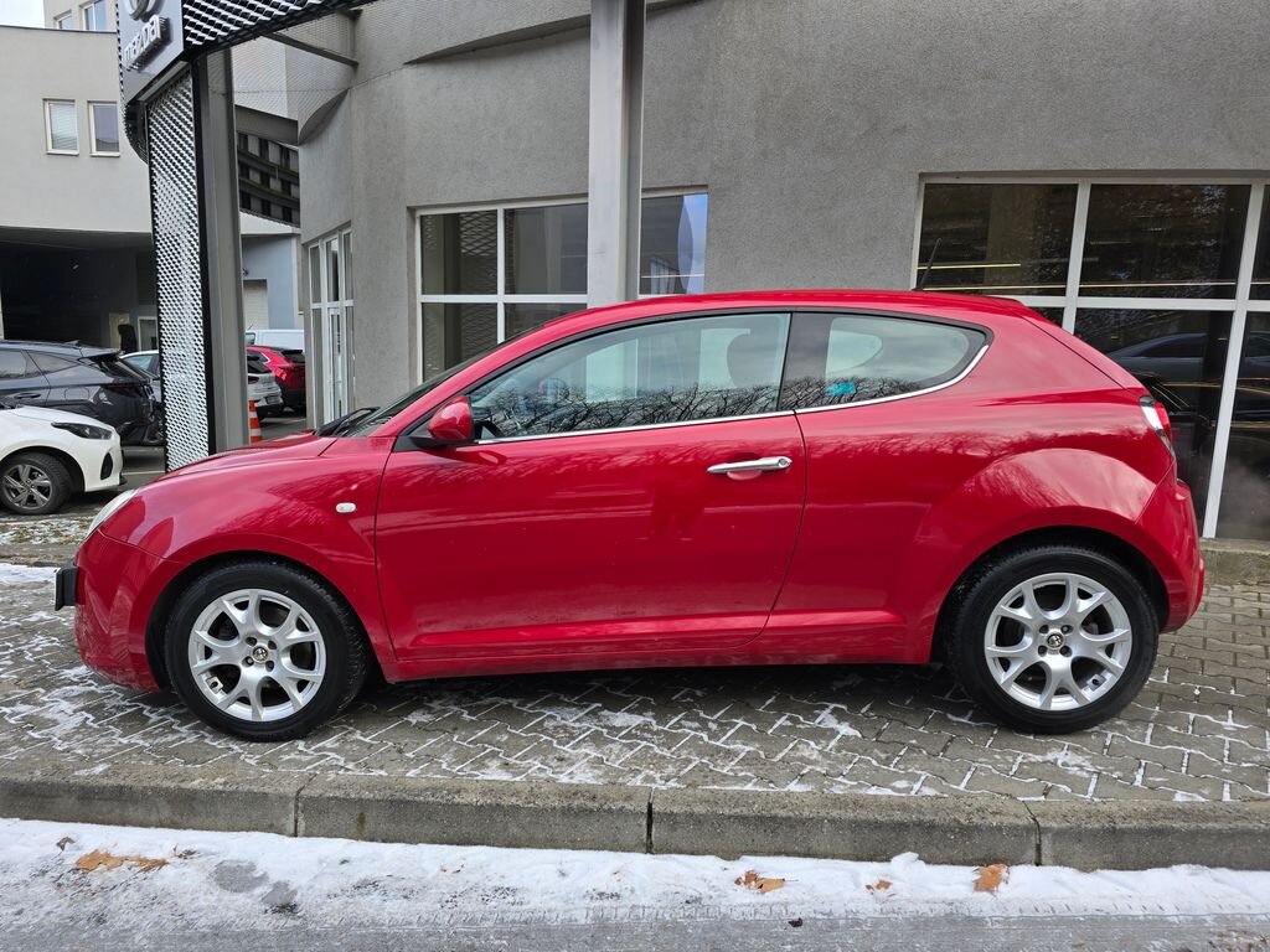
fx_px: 844
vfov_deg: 58.9
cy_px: 476
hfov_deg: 73.9
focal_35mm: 23
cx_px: 635
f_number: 1.7
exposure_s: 1/180
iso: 20
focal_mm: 6.3
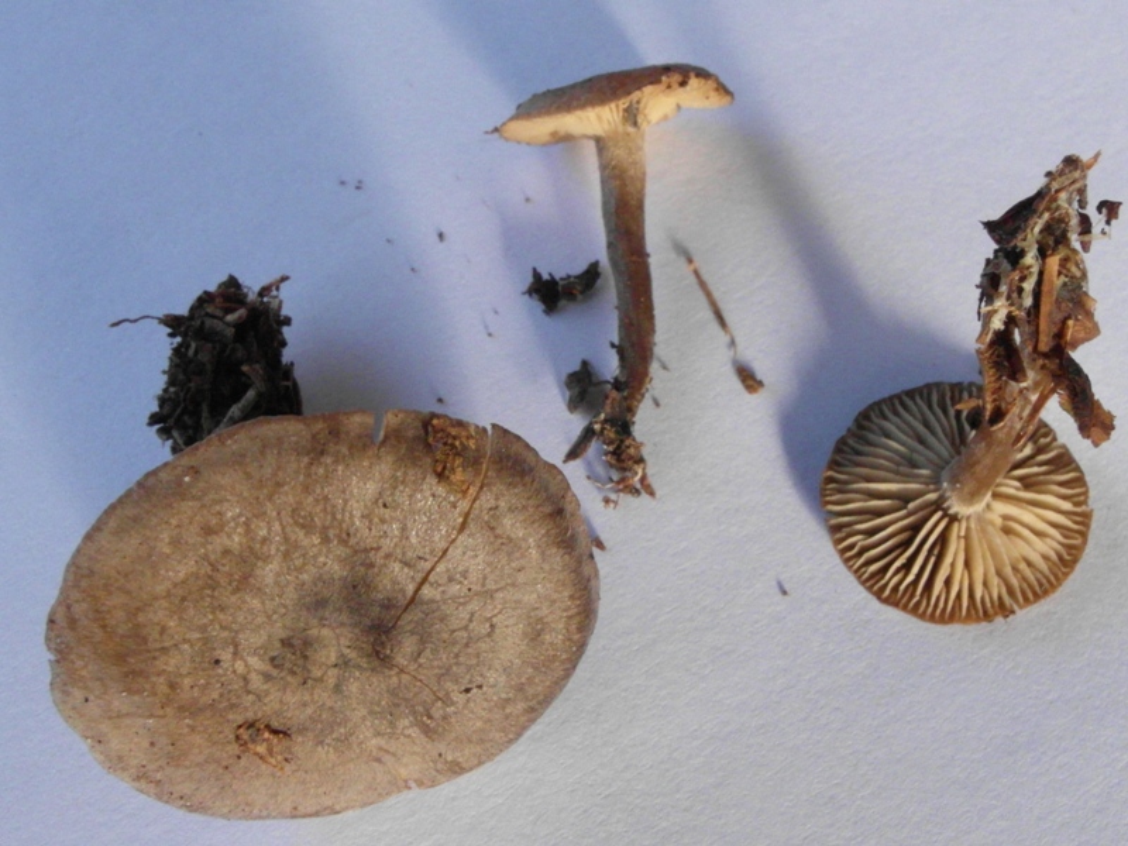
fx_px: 978
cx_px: 564
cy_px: 423
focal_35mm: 30
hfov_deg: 60.0
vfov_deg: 46.8
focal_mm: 6.5
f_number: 7
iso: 800
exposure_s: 1/250
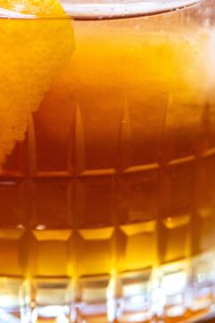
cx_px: 64
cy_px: 36
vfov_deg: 5.9
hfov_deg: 4.0
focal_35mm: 347
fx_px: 3108
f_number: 3
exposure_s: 1/250
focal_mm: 105
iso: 1600
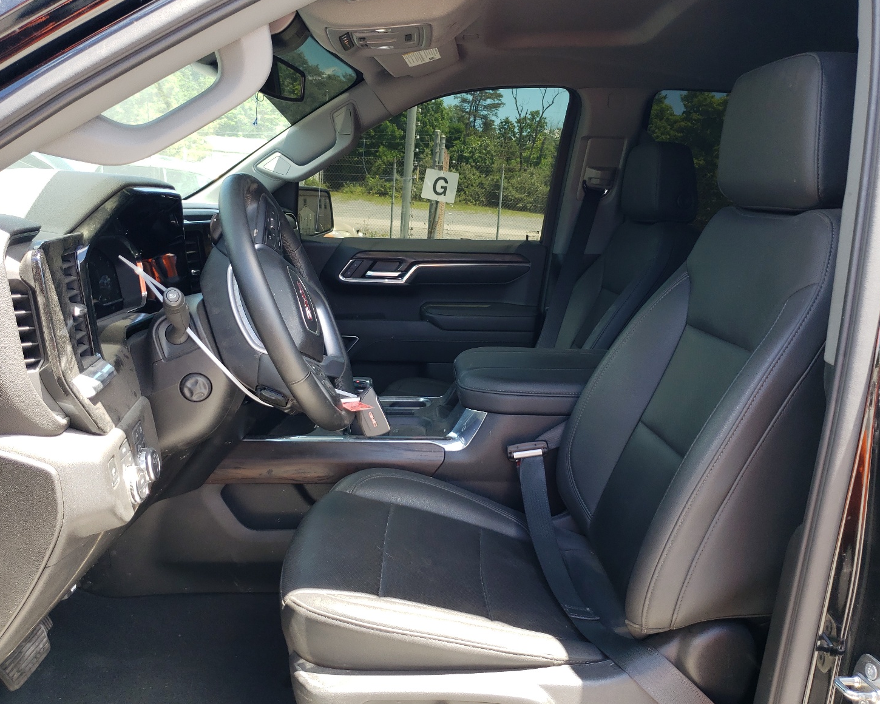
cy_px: 357
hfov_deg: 62.2
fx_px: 729
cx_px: 449
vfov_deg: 51.5
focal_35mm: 28
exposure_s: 1/192
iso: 50
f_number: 1.5
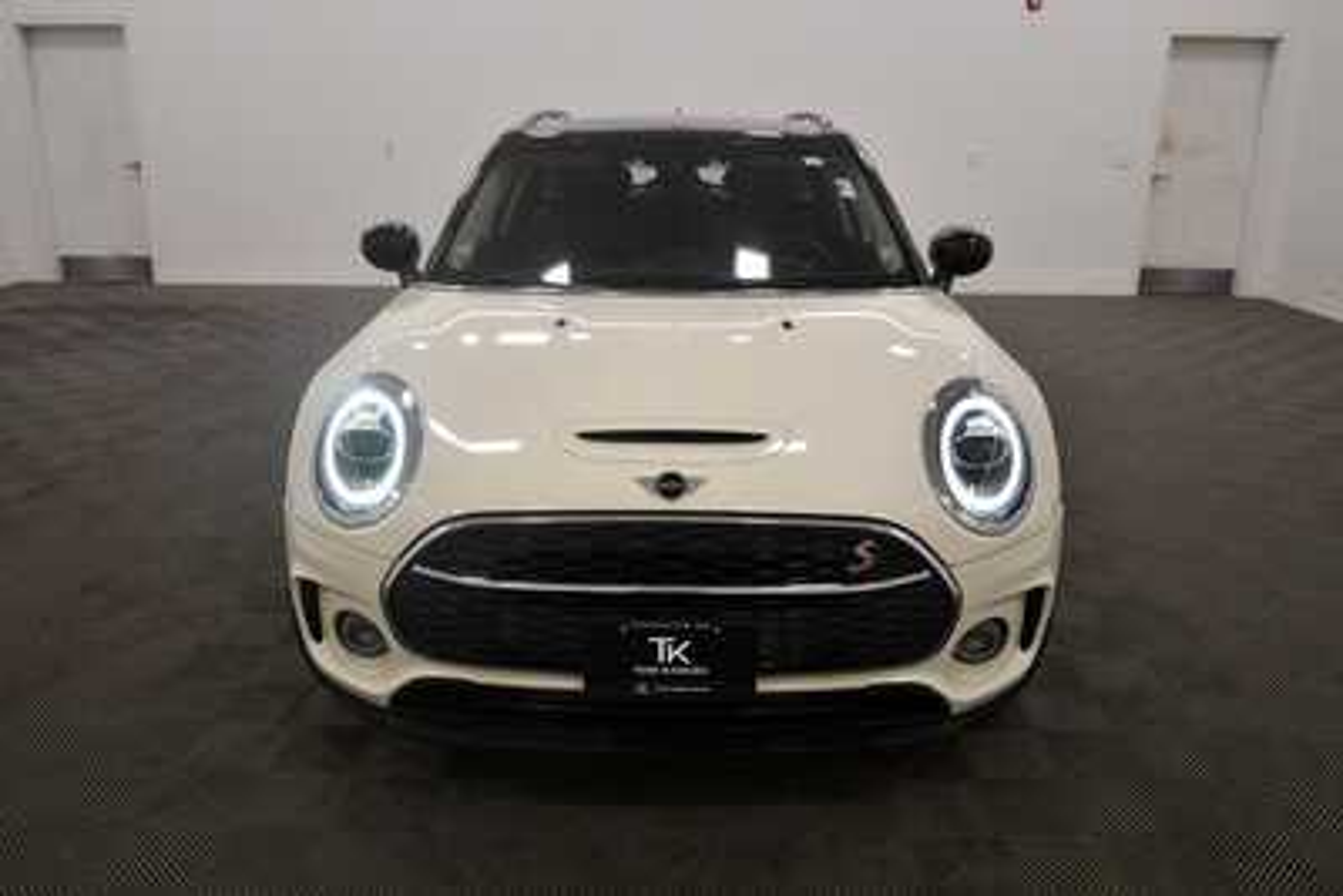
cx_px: 672
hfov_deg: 61.9
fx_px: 1120
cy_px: 448
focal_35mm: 30
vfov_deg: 43.6
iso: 500
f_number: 5.6
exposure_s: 1/250
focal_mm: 20
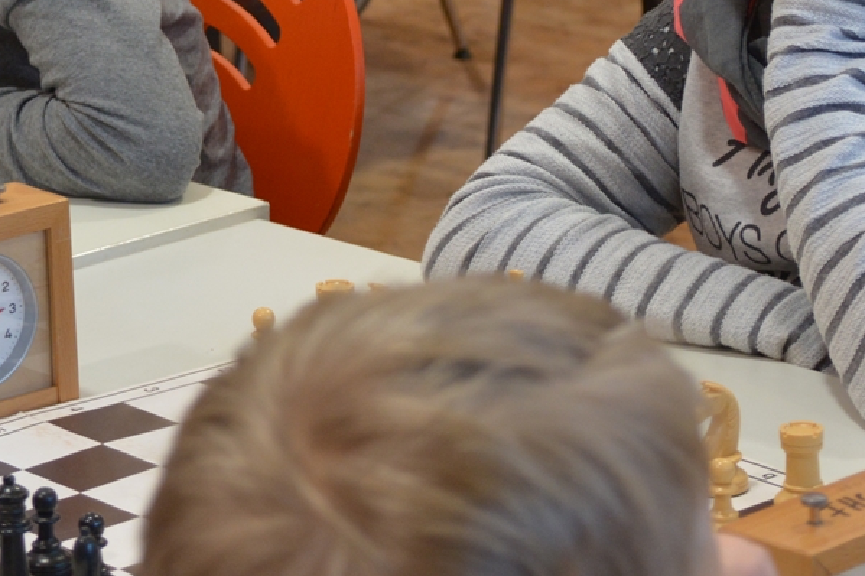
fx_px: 4332
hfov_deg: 11.4
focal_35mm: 180
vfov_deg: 7.6
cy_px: -80
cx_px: 380
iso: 720
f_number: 4.8
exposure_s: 1/60
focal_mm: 45
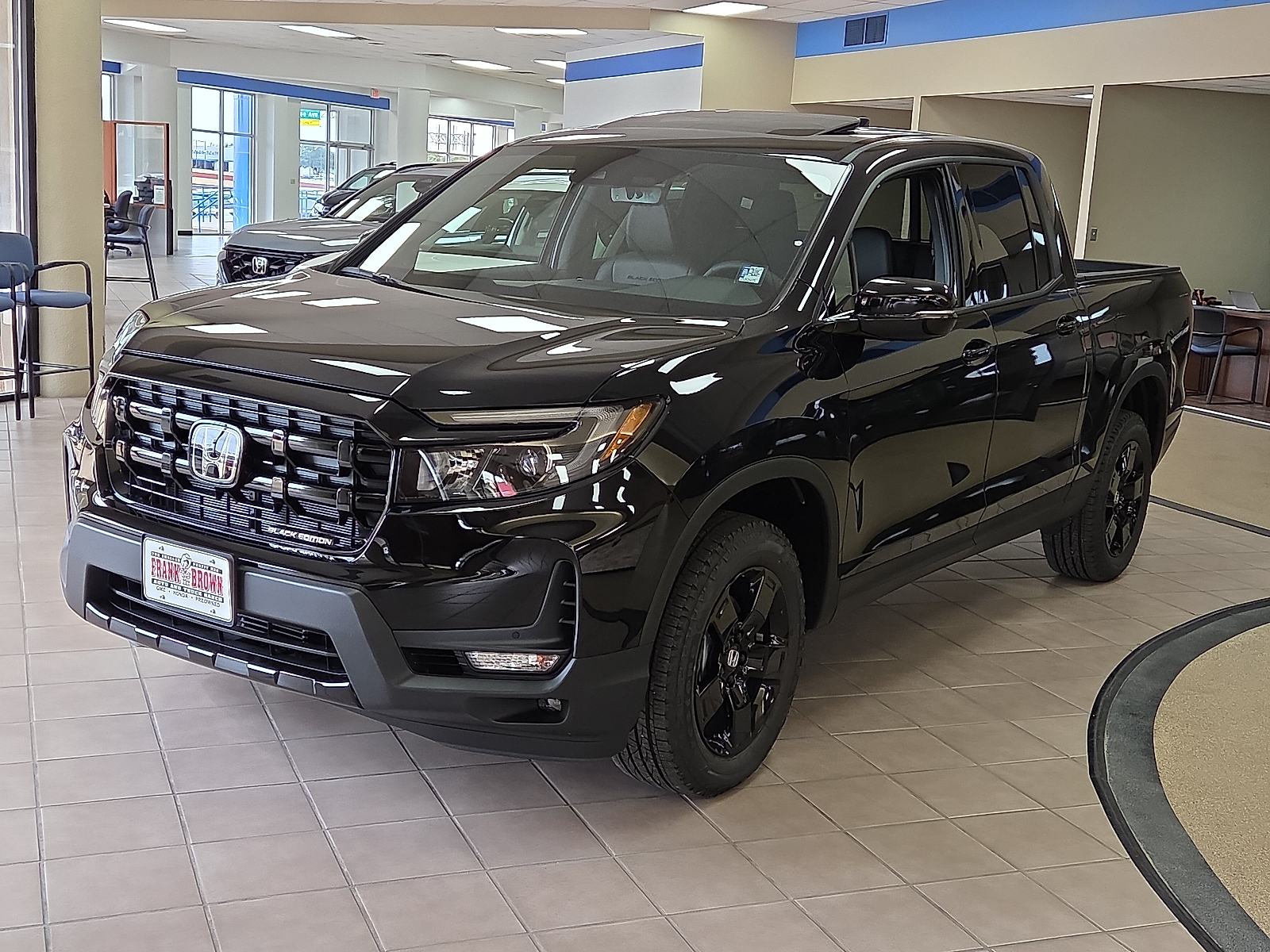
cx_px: 635
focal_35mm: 42
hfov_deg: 44.8
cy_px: 476
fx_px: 1541
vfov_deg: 34.3
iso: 44
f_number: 1.8
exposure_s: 1/59.2
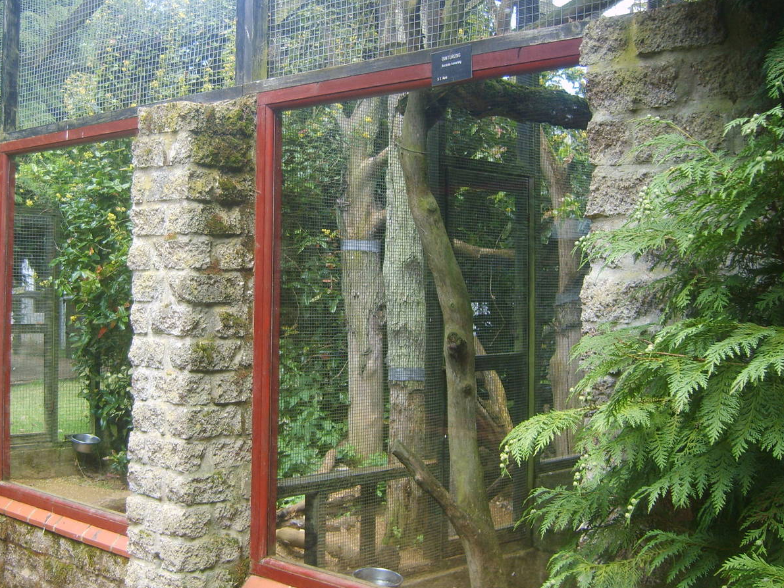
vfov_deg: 30.9
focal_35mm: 47
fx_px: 1065
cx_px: 330
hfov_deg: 40.3
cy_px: 260
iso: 50
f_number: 2.8
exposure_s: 1/90
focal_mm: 7.4
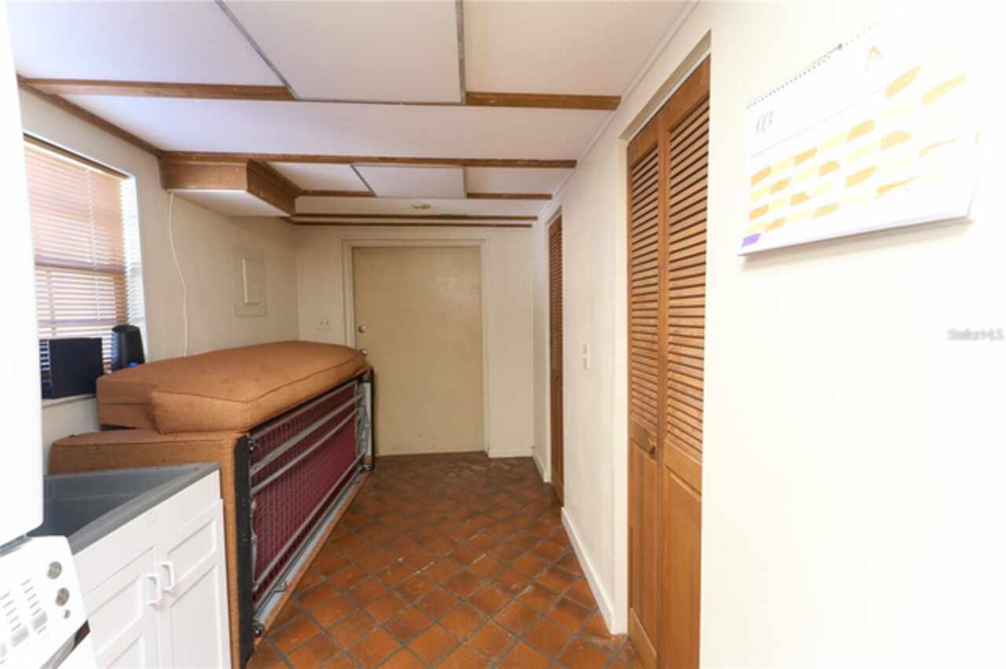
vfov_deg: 81.1
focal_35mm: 14
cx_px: 503
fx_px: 391
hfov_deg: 104.3
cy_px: 334
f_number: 7.1
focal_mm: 14
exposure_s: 1/2
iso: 250
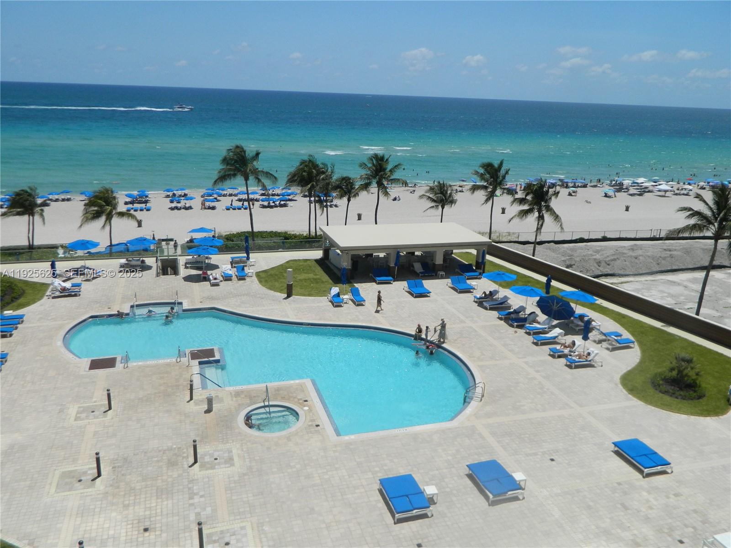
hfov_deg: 63.4
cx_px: 366
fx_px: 591
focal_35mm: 28
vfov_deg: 49.7
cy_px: 274
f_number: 8.9
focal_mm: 5.1
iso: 110
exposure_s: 1/400
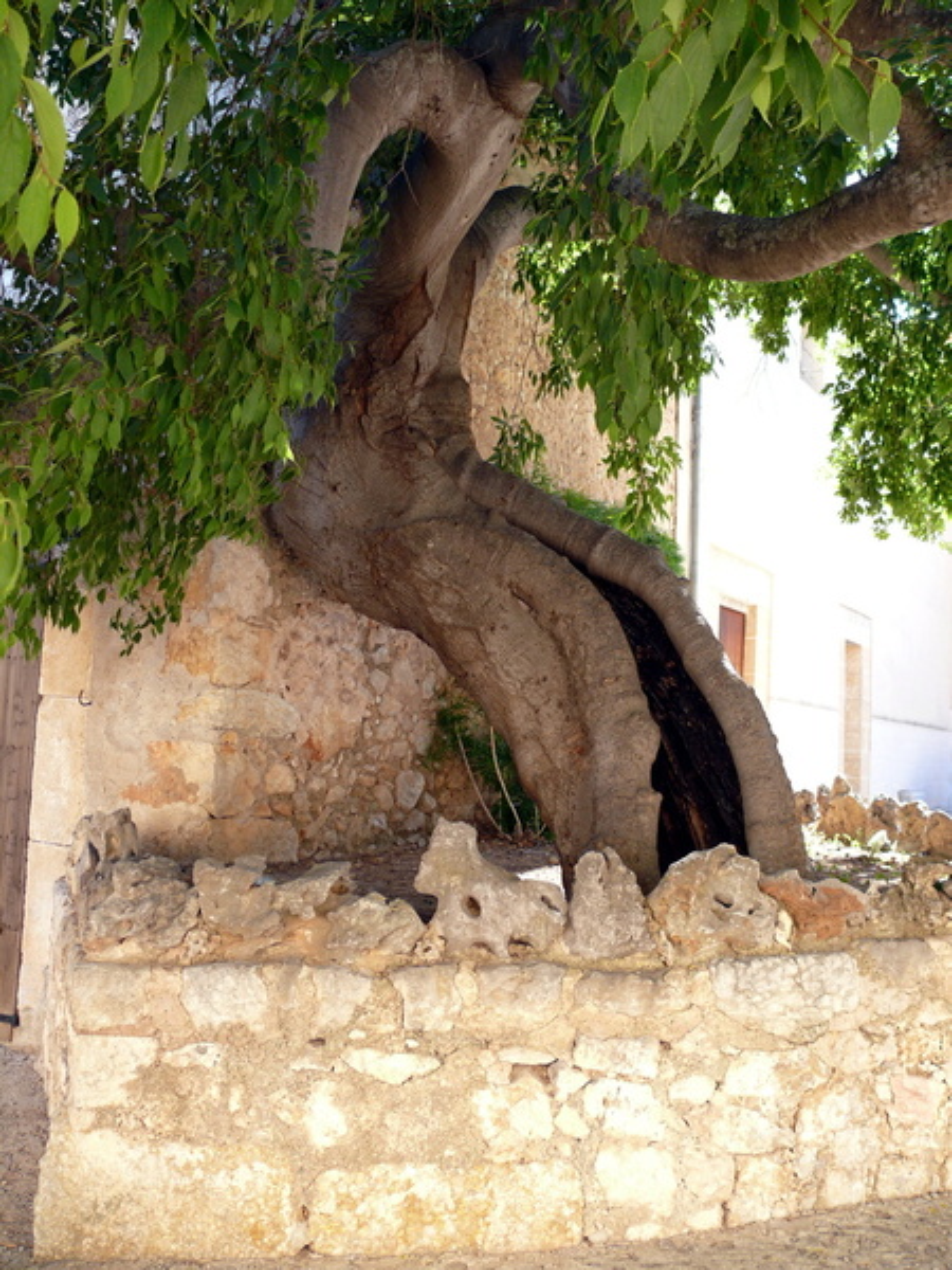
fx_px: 1283
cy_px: 635
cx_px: 476
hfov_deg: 40.7
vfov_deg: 52.6
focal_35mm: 35
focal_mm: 7.4
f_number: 2.8
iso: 100
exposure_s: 1/125
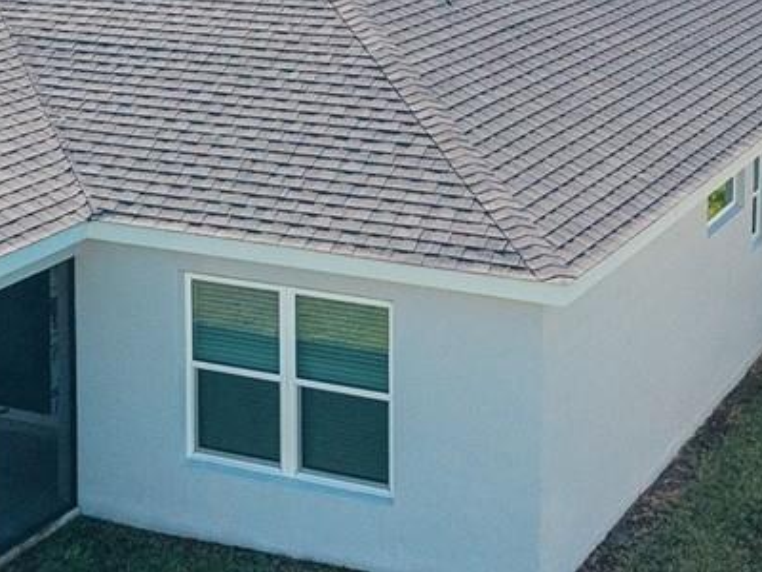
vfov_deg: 15.1
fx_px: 2113
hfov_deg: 20.2
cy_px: -21
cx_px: 131
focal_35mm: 96
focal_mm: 8.67
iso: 170
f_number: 1.8
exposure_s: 1/8000
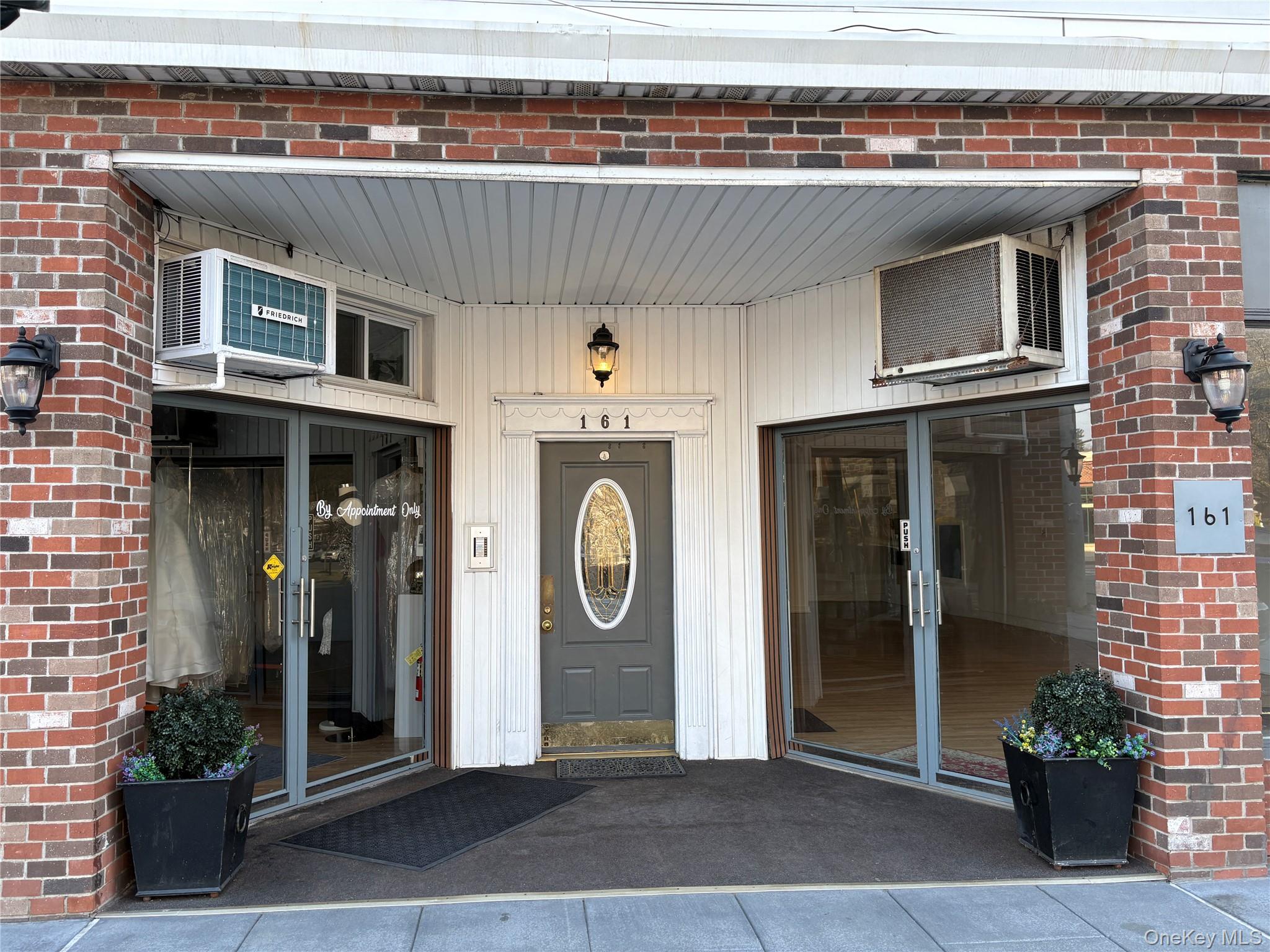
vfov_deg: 53.1
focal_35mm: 26
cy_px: 476
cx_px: 635
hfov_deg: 67.3
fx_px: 954
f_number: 1.6
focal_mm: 5.96
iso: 40
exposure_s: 1/167
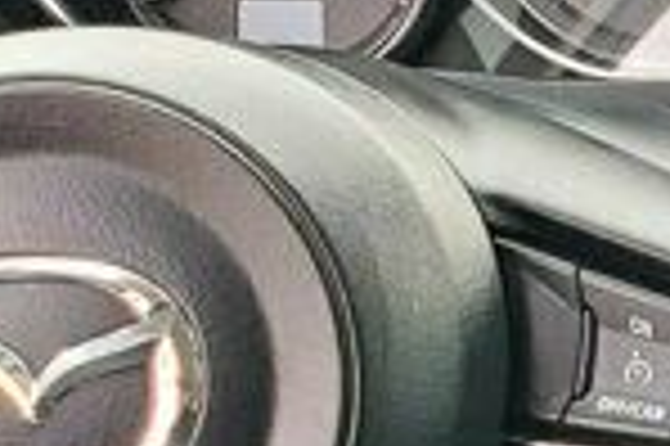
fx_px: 3458
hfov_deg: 8.8
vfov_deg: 7.3
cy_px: 644
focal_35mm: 186
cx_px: 2082
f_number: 2.4
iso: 80
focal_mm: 4.3
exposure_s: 1/86
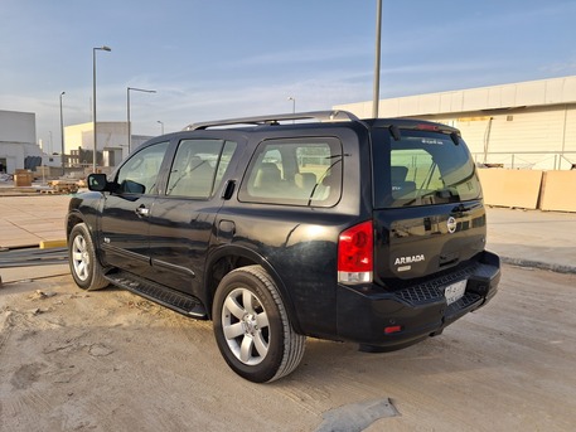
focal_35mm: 27
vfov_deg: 51.4
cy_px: 216
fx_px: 449
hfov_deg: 65.3
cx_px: 288
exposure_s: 1/275
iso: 20
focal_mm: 4
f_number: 1.8
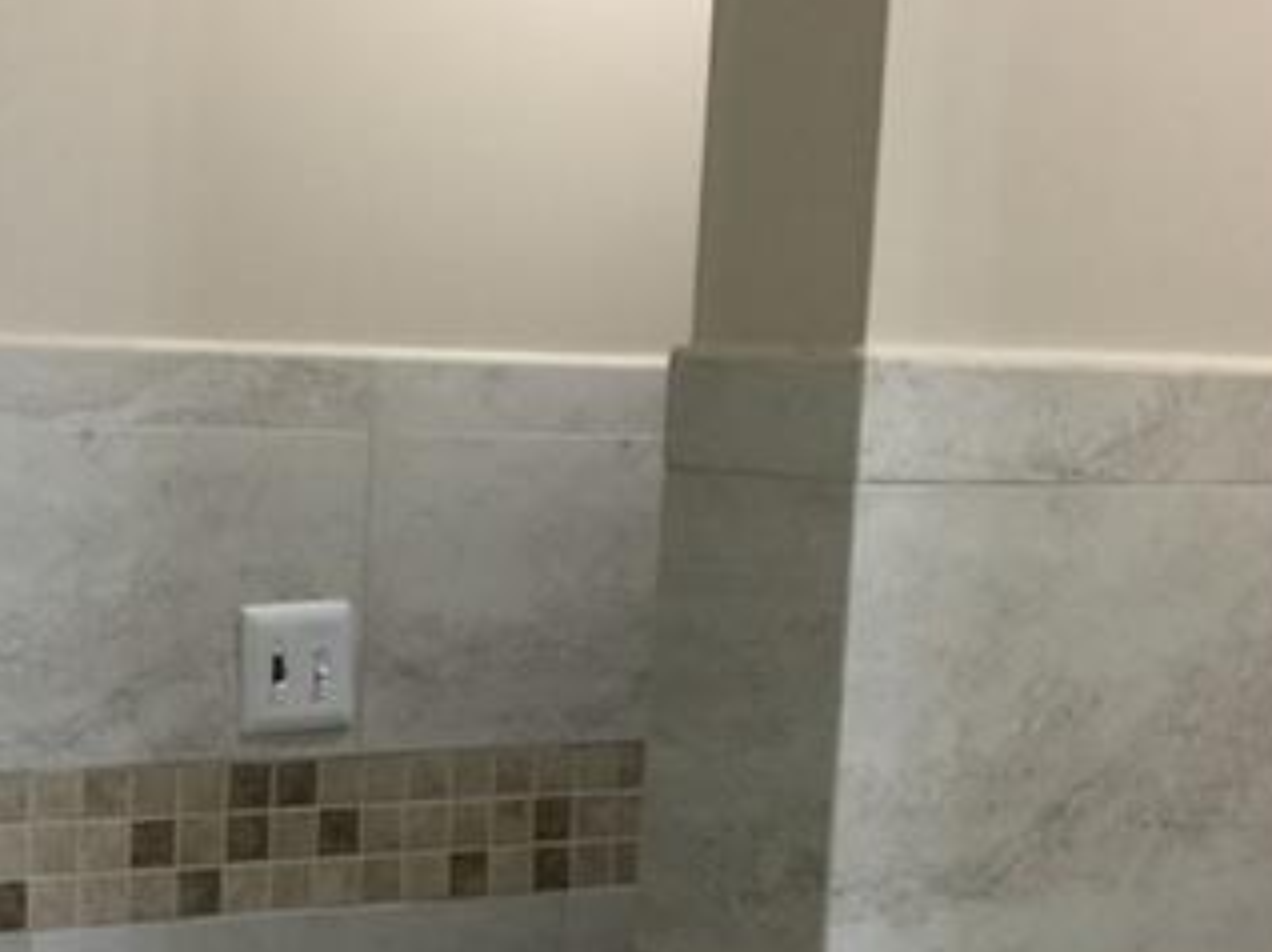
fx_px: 2680
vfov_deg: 20.0
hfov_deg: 26.3
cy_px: 720
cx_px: 304
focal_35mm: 73
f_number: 2.2
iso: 125
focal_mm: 4.15
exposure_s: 1/10
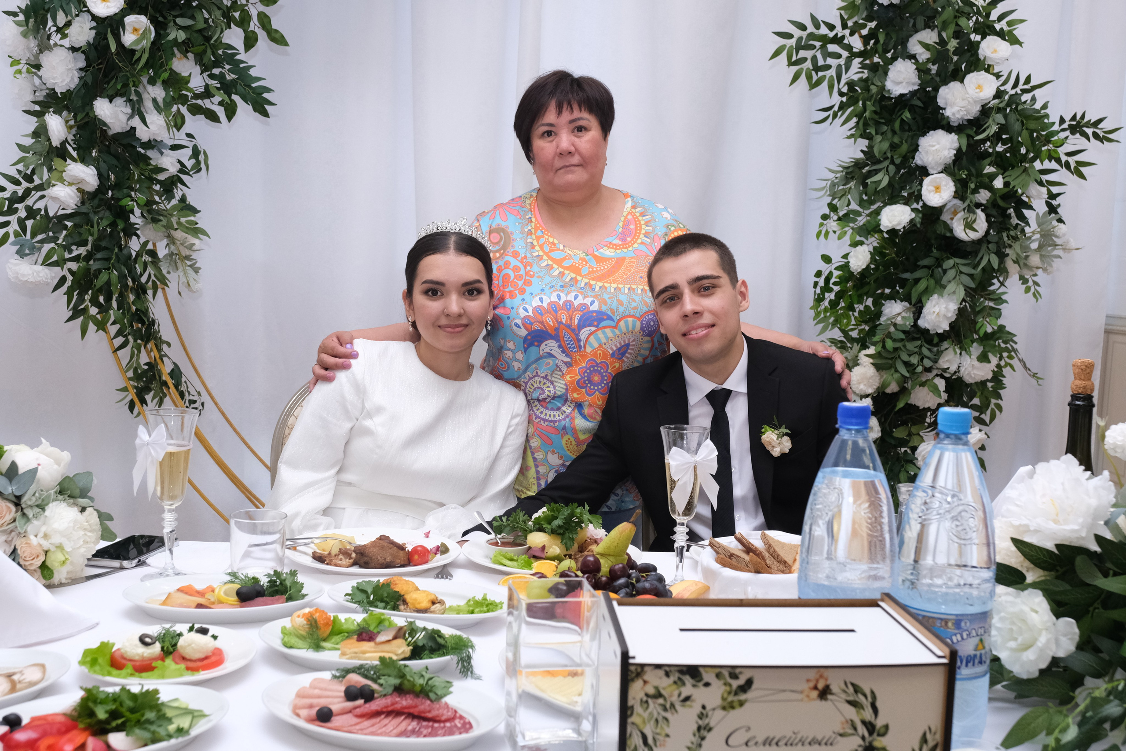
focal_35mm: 37
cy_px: 376
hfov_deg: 51.9
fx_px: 1157
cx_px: 563
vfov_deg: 35.9
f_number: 5.6
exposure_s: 1/125
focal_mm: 24.9
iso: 2000
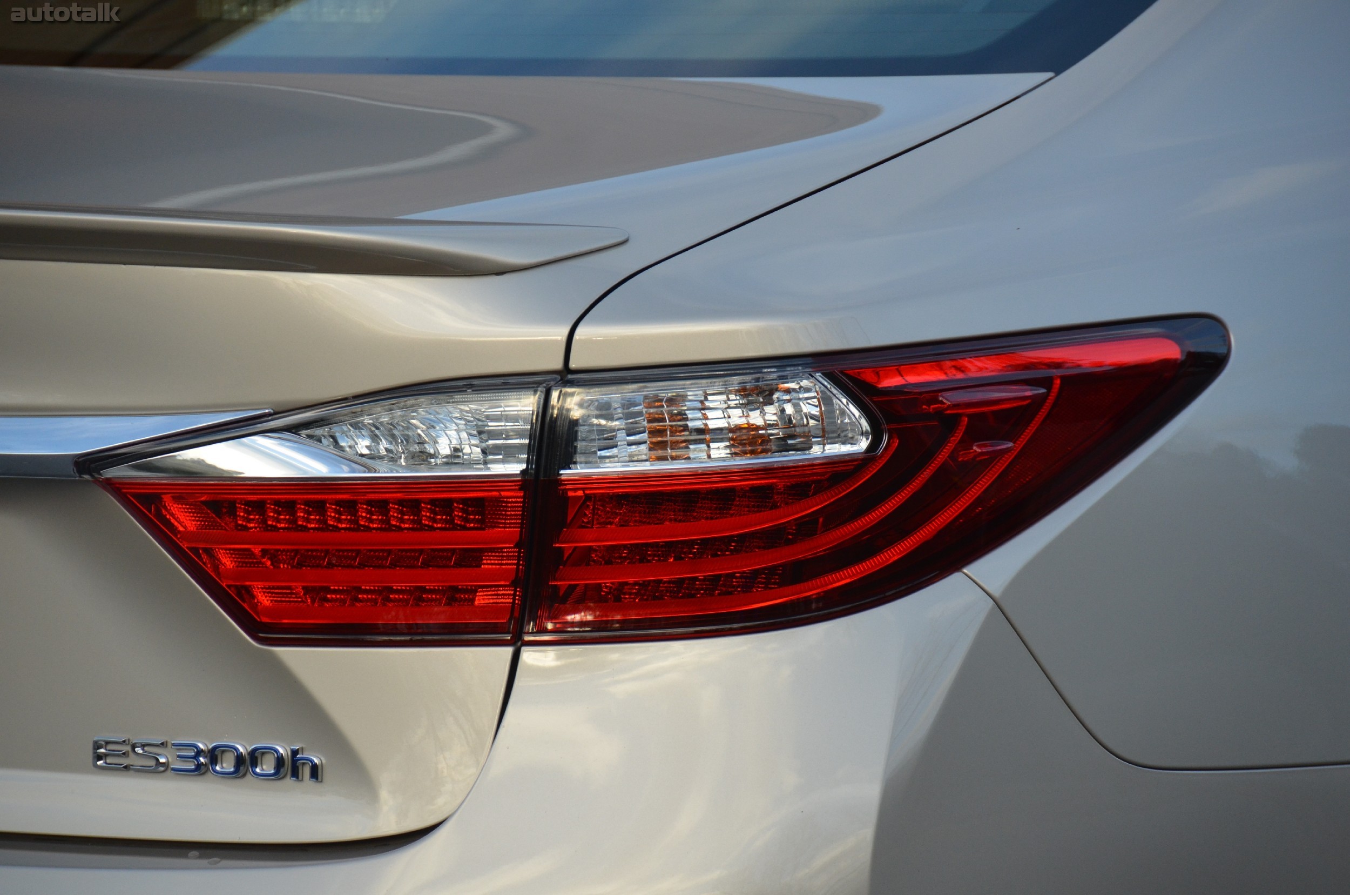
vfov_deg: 4.6
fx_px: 11227
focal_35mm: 300
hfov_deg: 6.9
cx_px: 675
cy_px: 448
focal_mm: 200
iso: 800
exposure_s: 1/800
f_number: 5.6
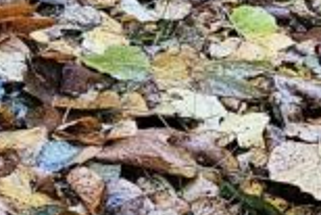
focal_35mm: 159
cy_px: 13
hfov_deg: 10.2
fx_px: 1419
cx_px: -579
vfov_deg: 8.6
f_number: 1.7
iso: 200
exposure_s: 1/180
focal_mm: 6.3
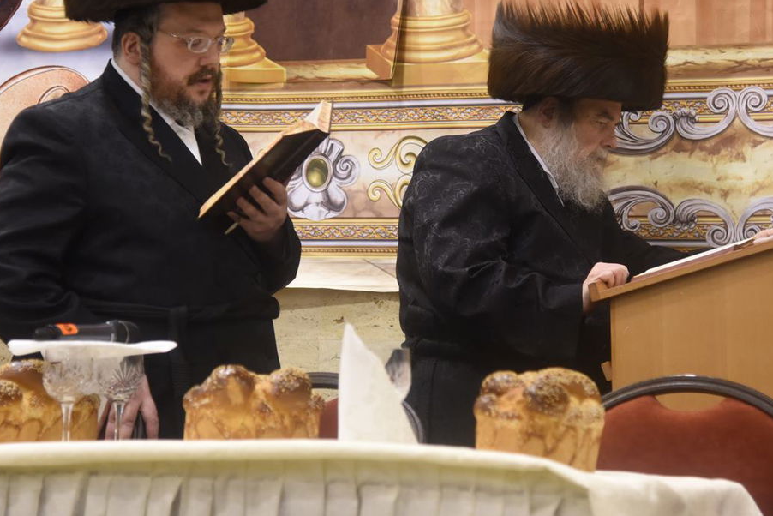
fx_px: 2599
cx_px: 395
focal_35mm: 121
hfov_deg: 16.9
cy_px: 157
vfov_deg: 11.3
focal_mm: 78
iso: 1600
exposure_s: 1/100
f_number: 4
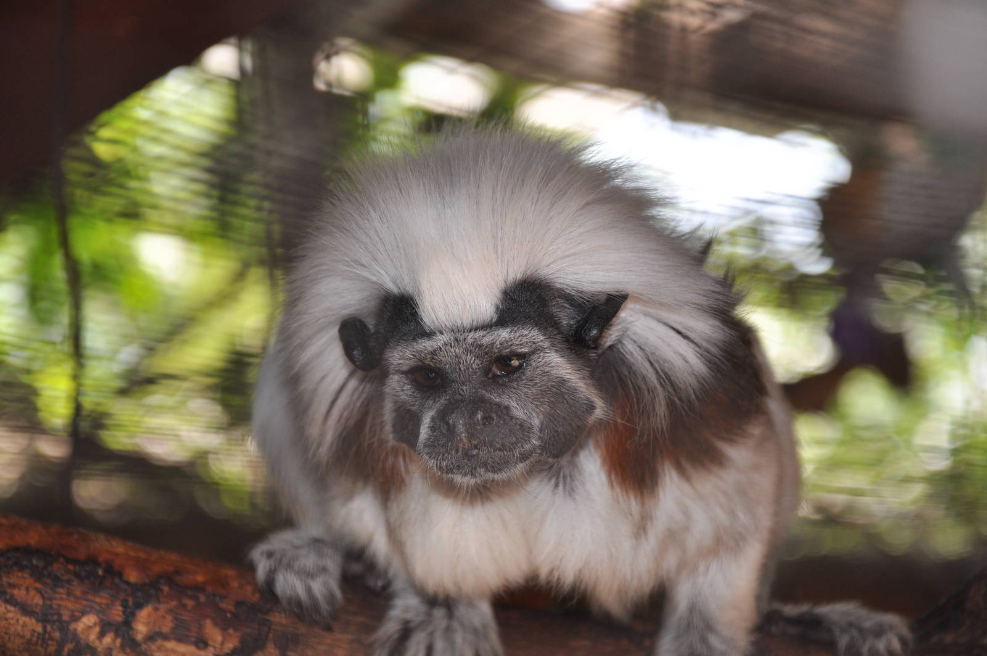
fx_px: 3286
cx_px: 494
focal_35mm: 120
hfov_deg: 17.1
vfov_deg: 11.4
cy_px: 328
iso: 400
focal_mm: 80
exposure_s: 1/160
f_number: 5.3
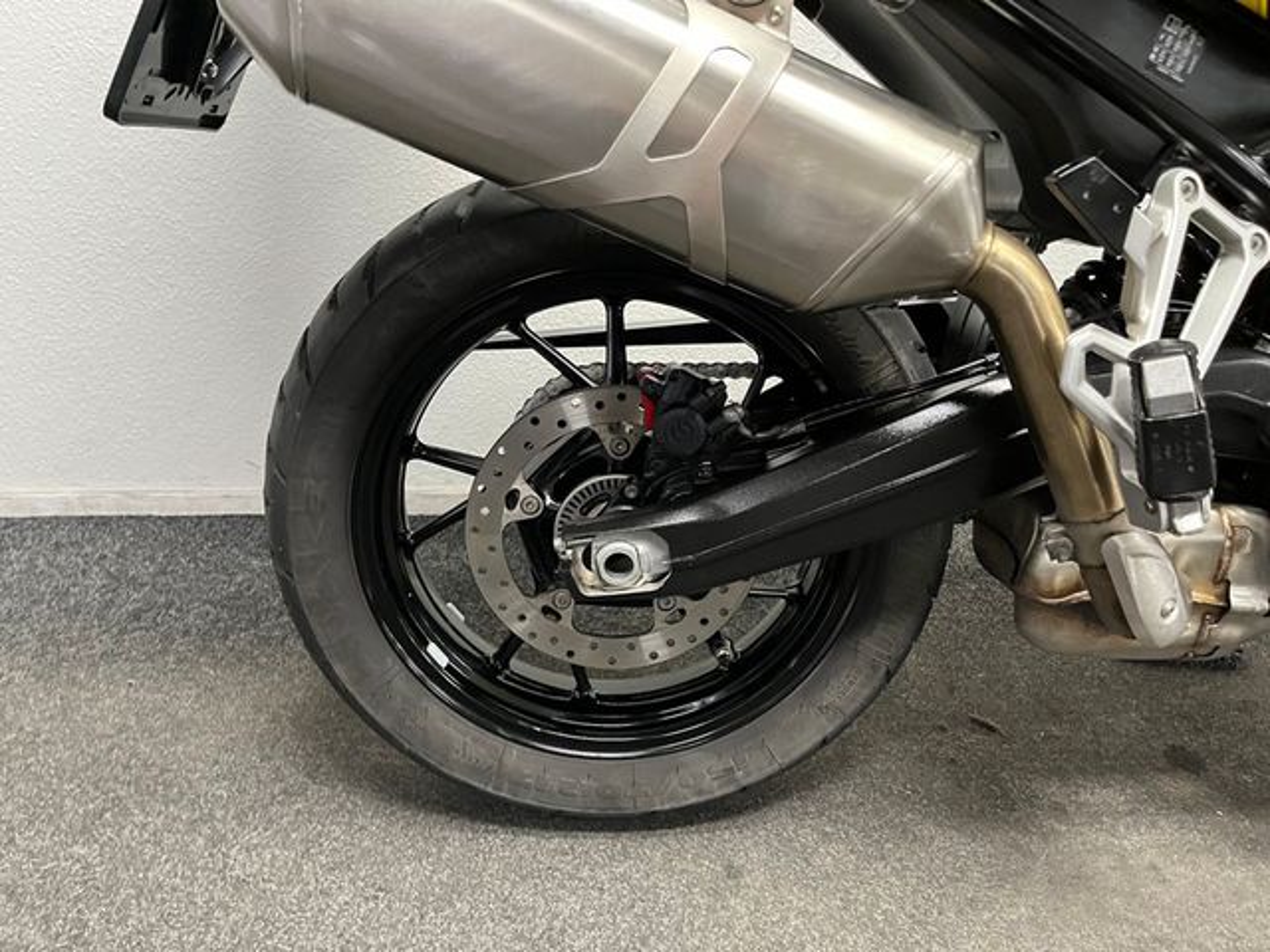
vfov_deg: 53.1
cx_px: 635
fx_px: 954
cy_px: 476
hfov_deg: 67.3
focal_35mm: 26
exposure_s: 1/50
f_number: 1.6
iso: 500
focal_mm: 5.1
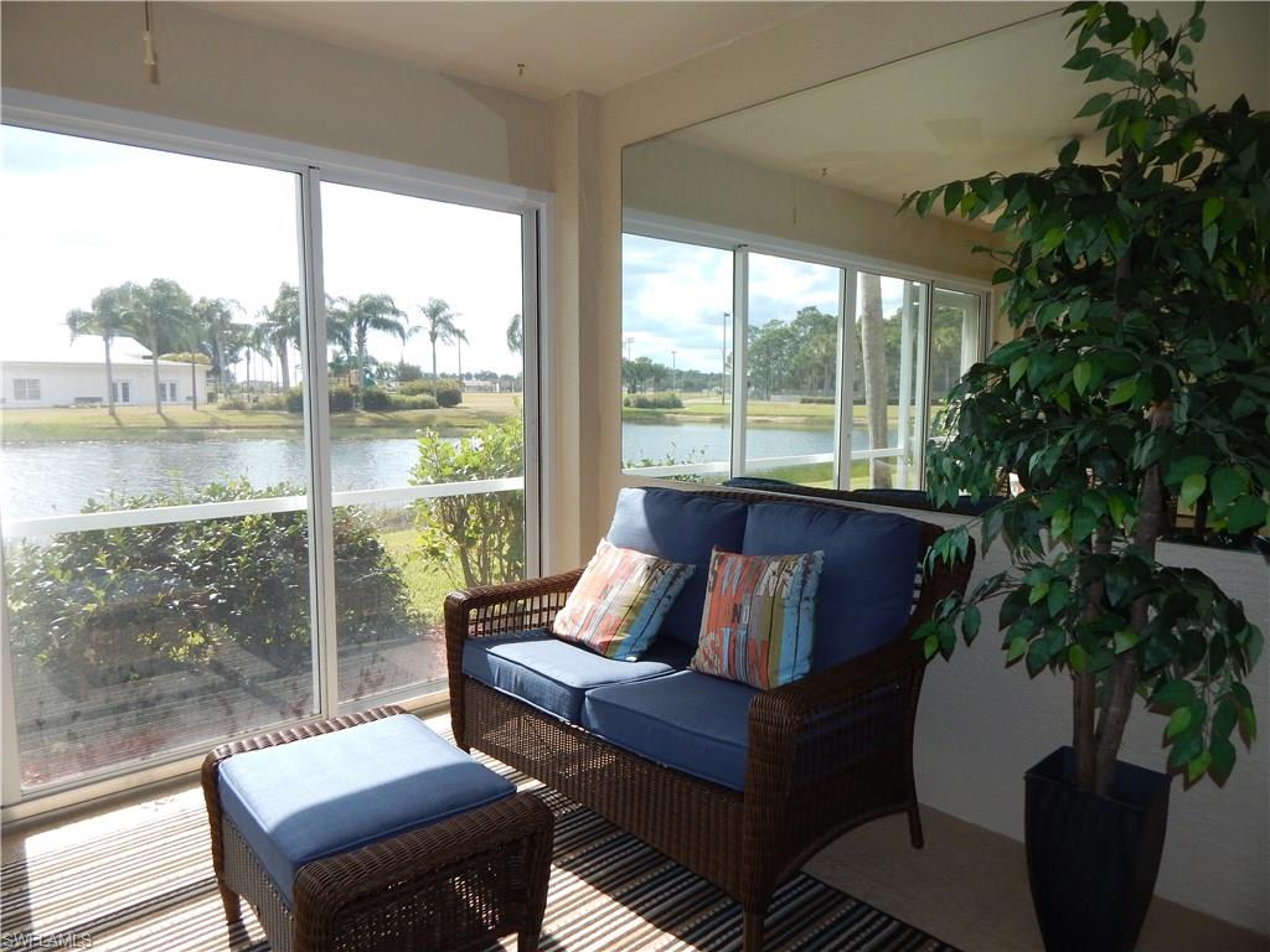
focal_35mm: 22
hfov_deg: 76.4
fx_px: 807
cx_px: 635
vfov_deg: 61.1
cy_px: 476
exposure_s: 1/500
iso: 125
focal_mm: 4
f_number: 3
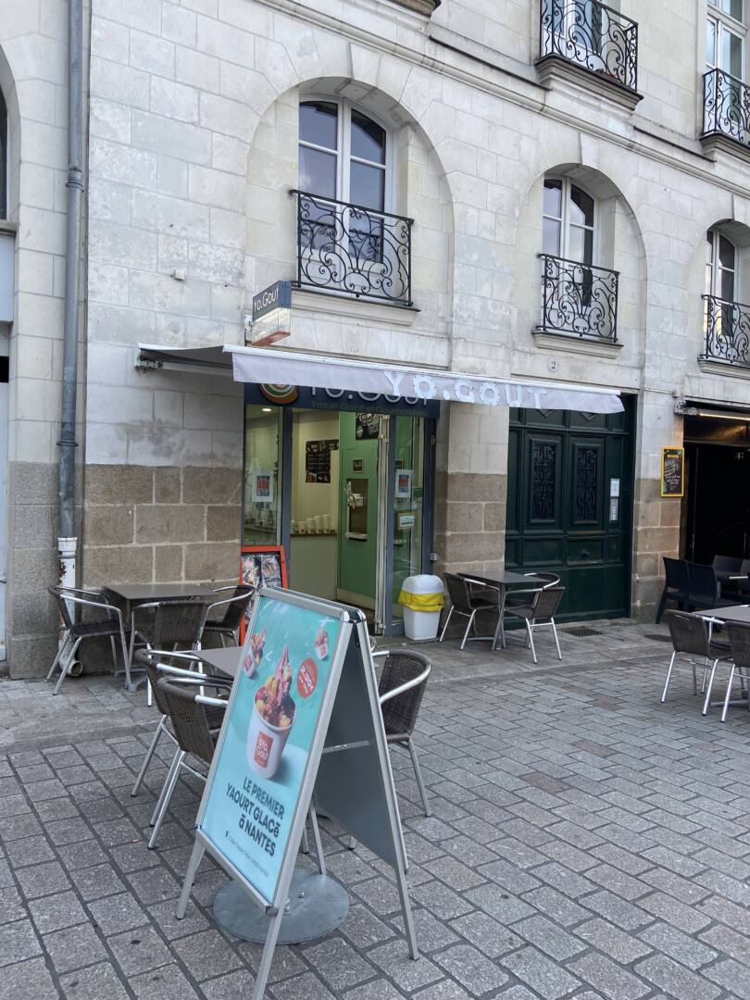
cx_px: 375
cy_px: 500
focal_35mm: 26
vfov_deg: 67.3
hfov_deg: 53.1
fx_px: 751
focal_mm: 4.25
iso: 64
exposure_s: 1/121
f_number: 1.8
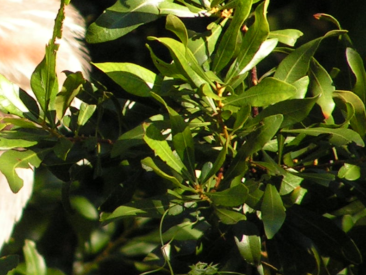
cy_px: 107
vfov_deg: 1.4
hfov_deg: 1.8
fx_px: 11541
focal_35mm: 1091
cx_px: 18
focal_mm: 63
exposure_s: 1/400
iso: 80
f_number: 3.7
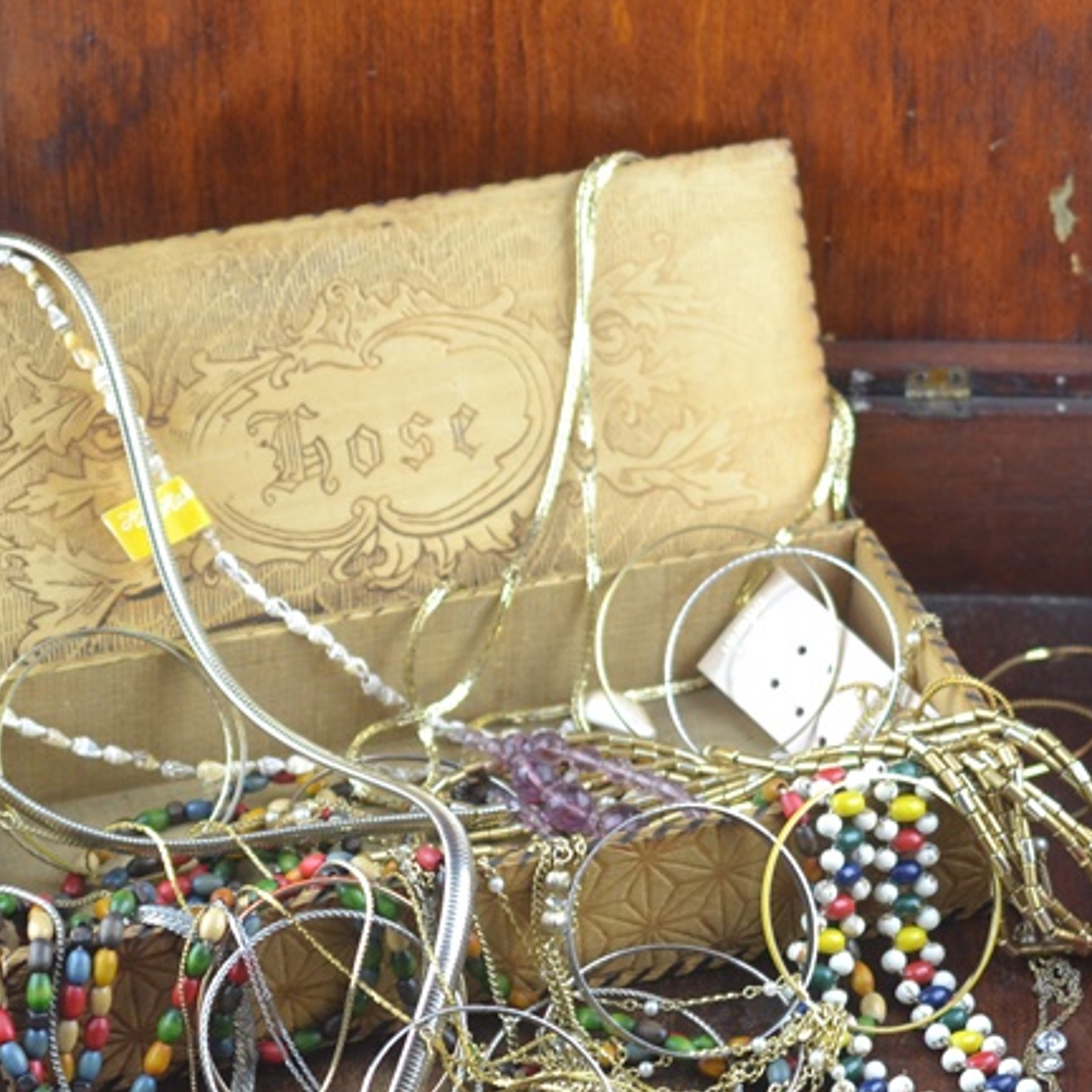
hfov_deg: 14.8
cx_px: 677
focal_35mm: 118
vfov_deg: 14.7
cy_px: 813
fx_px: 4211
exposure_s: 1/60
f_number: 3.2
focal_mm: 40
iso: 400
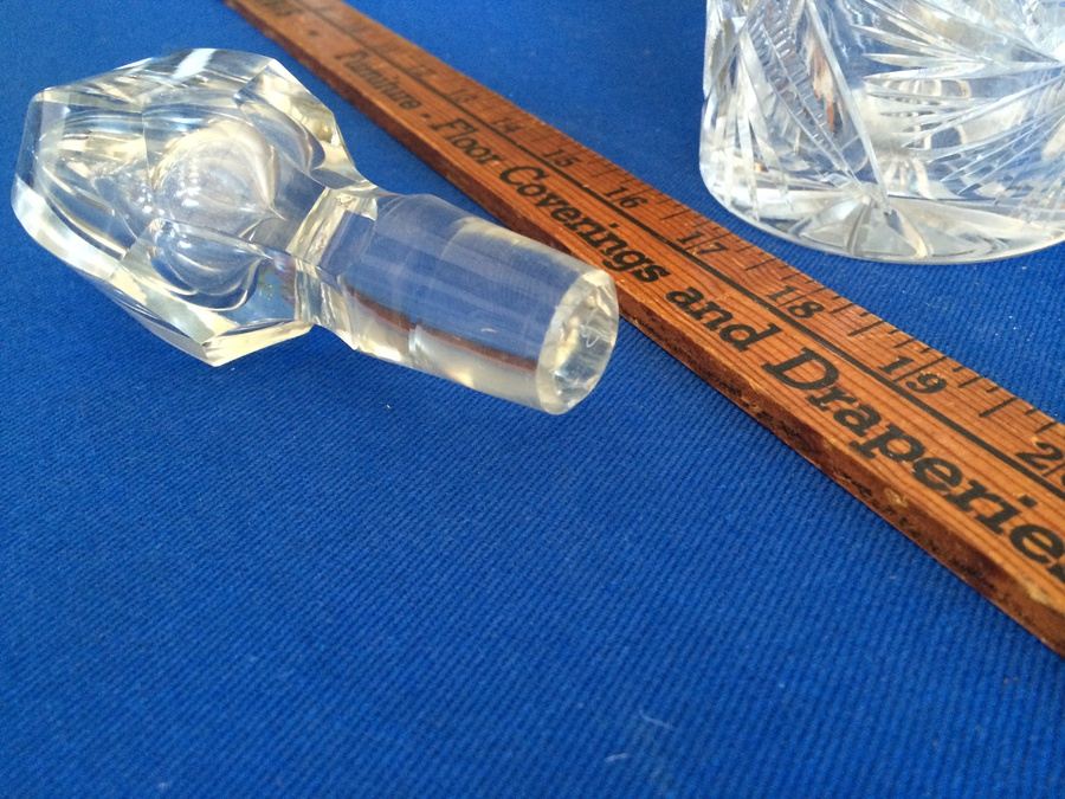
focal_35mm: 30
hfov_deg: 60.0
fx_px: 923
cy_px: 400
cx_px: 532
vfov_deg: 46.8
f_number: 2.2
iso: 200
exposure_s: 1/30
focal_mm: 4.12
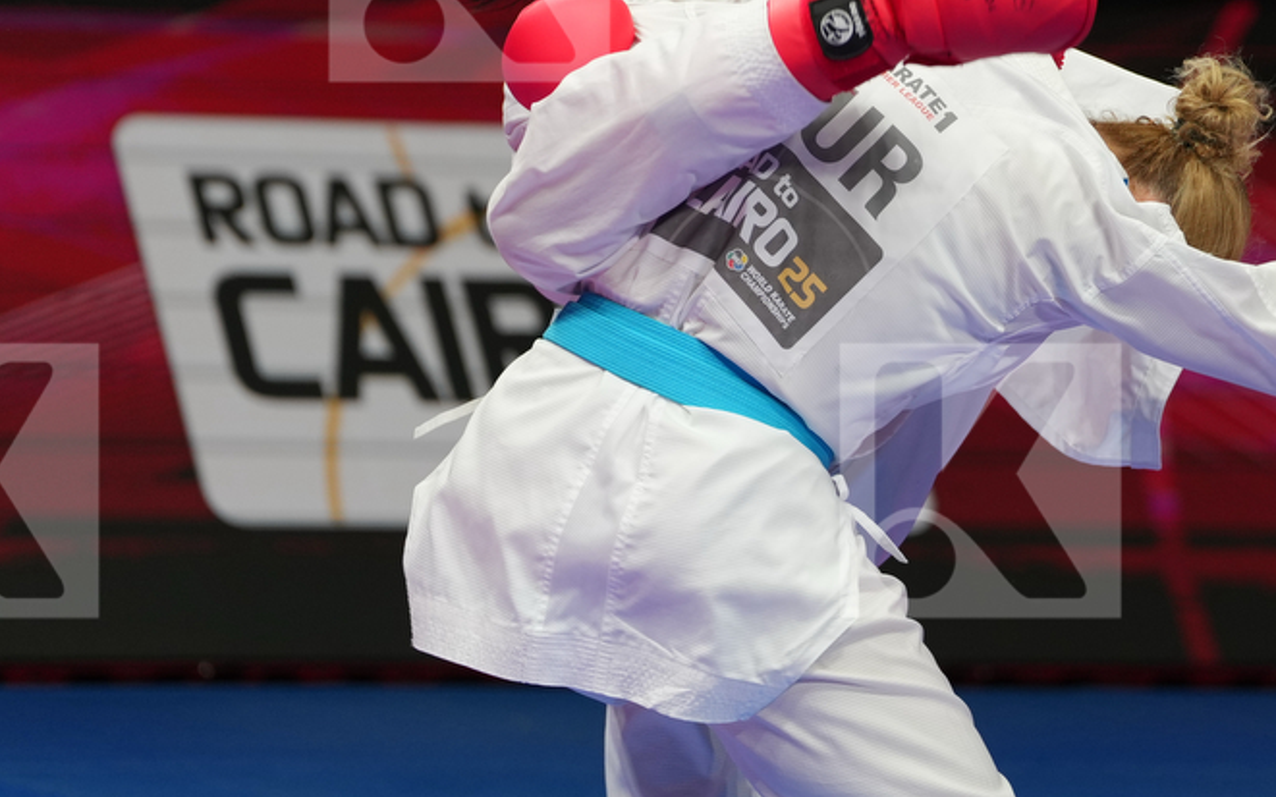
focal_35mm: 493
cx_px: 981
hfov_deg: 4.3
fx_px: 17143
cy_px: -54
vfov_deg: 2.7
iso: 500
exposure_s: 1/1000
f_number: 2.8
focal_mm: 200
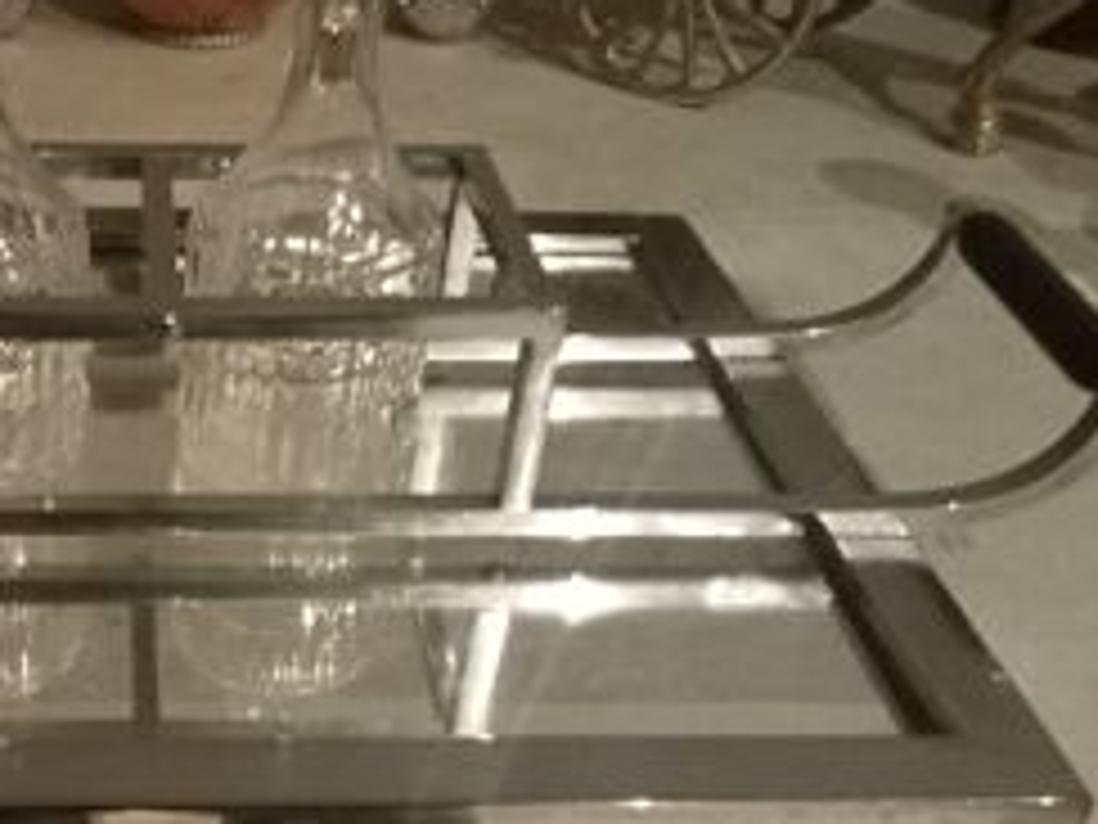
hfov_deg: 33.1
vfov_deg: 26.4
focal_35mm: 55
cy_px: 572
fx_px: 1745
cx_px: 104
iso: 3949
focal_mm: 3.46
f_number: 2.2
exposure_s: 1/25
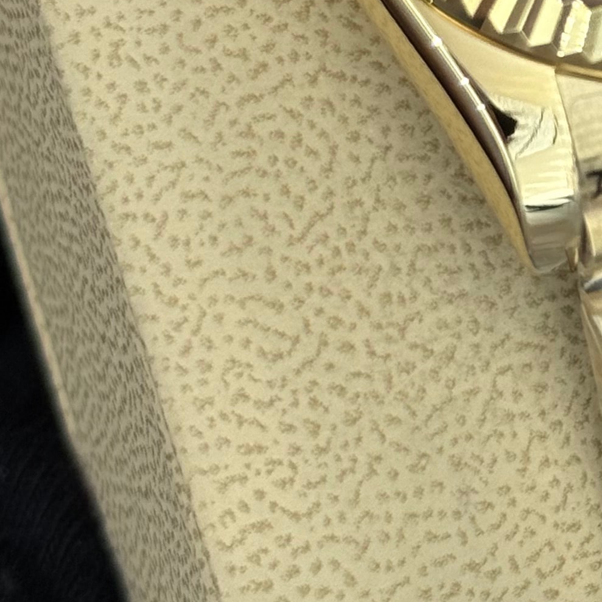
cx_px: 667
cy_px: -94
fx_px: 3404
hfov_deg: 10.0
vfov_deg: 10.0
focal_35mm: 173
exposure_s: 1/769
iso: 64
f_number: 1.78
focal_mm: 6.76
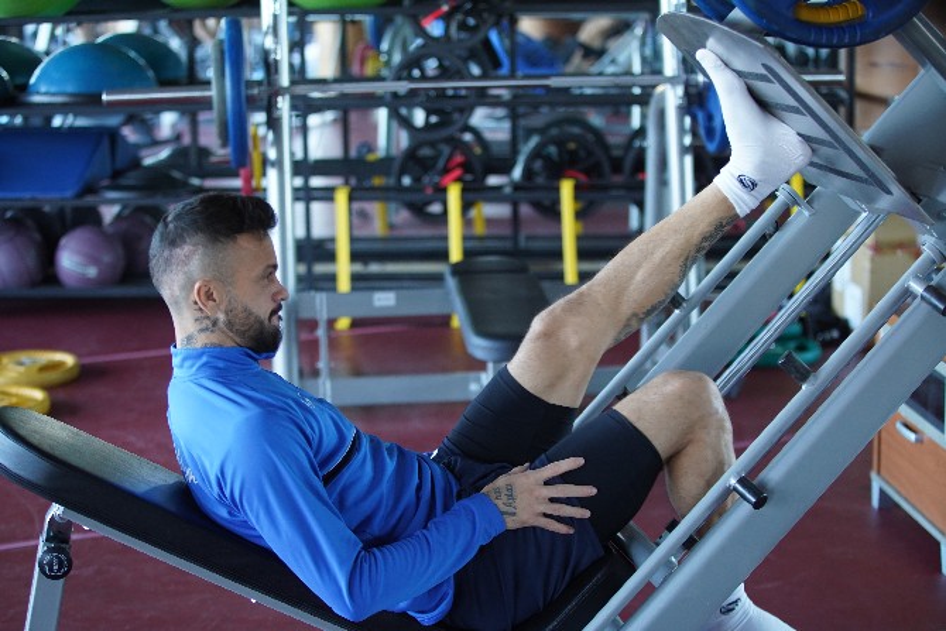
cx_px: 473
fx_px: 1971
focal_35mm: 75
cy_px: 316
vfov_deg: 18.2
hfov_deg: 27.0
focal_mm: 75
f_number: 2.8
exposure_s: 1/80
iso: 1600
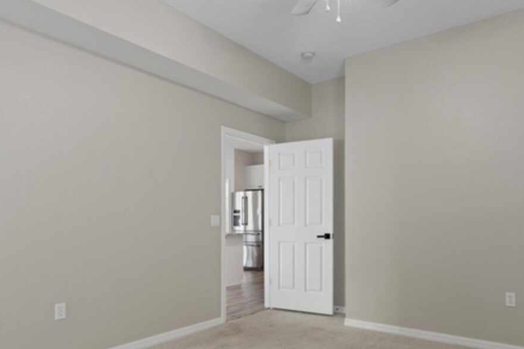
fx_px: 378
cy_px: 222
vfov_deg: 48.9
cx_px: 281
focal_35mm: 26
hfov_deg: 69.3
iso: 320
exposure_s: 1/2
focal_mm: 12
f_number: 8
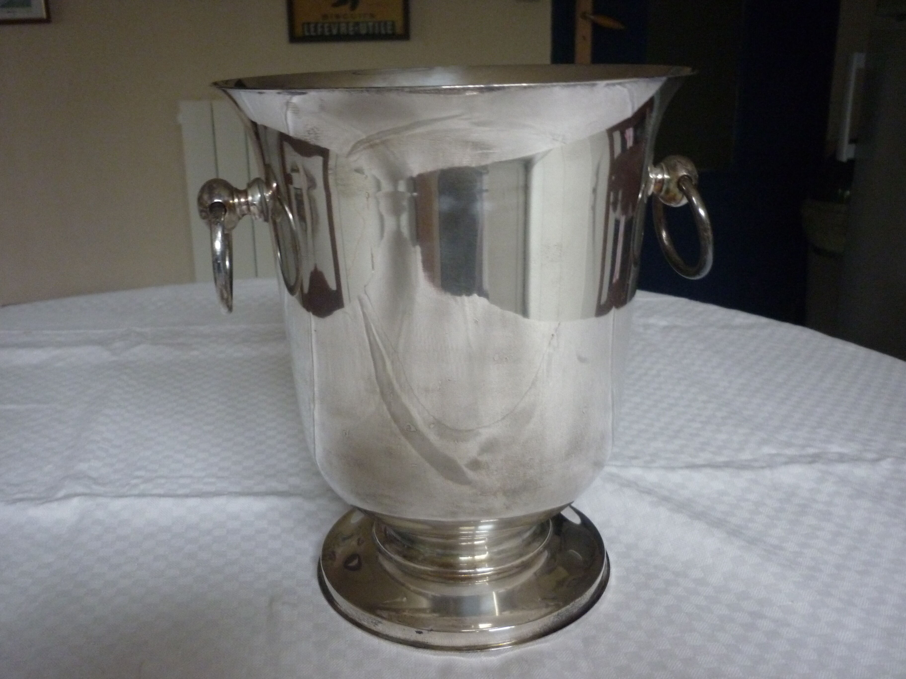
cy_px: 340
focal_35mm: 33
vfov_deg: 42.9
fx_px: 864
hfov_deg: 55.4
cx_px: 453
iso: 400
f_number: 2.8
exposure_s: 1/20
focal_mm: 5.5
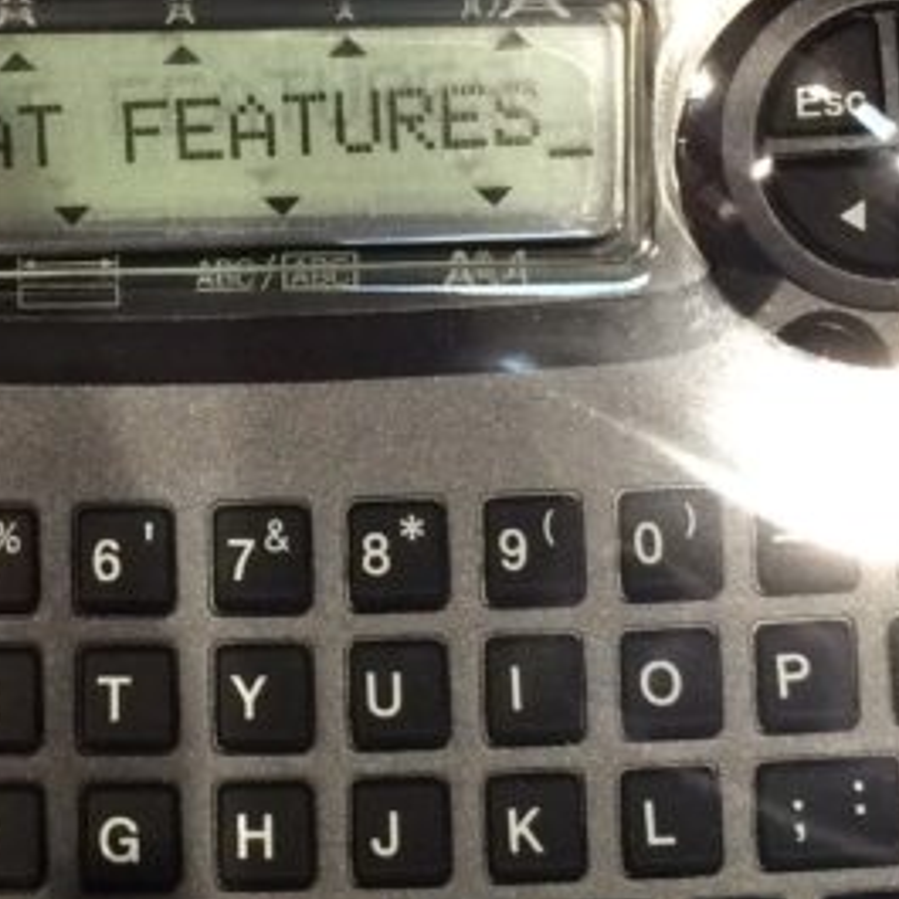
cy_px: 132
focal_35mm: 99
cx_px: 217
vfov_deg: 17.4
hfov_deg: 17.5
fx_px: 2909
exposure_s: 1/33
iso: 80
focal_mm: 4.15
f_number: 2.2
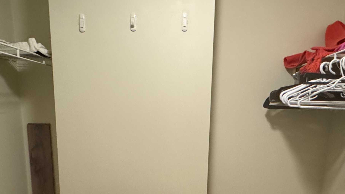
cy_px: 171
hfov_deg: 58.0
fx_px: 311
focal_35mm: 34
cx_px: 183
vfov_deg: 33.0
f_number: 2.2
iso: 1000
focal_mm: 2.22
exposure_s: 1/60
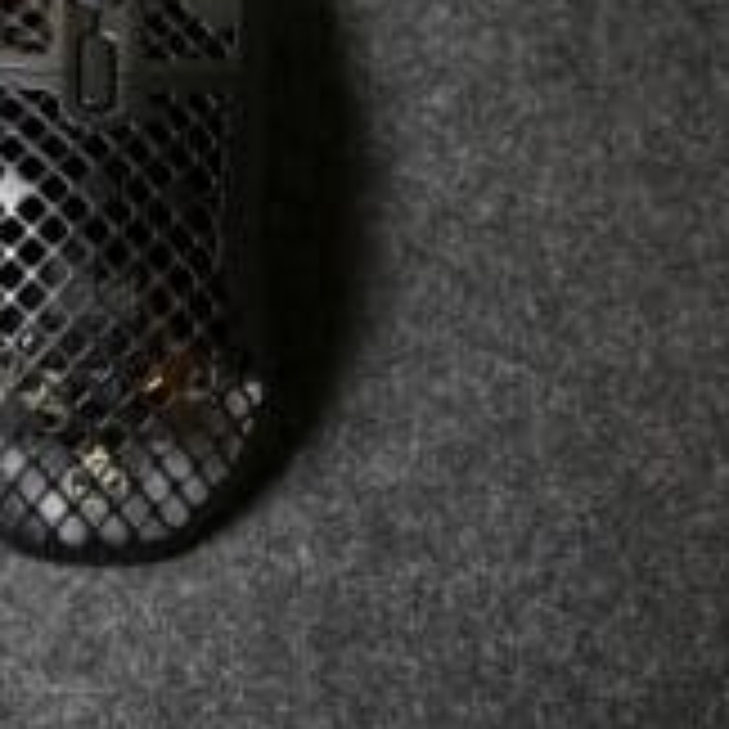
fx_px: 2097
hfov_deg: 19.5
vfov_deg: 19.7
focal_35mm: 88
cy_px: 284
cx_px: 117
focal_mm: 43
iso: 2000
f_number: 5
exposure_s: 1/50
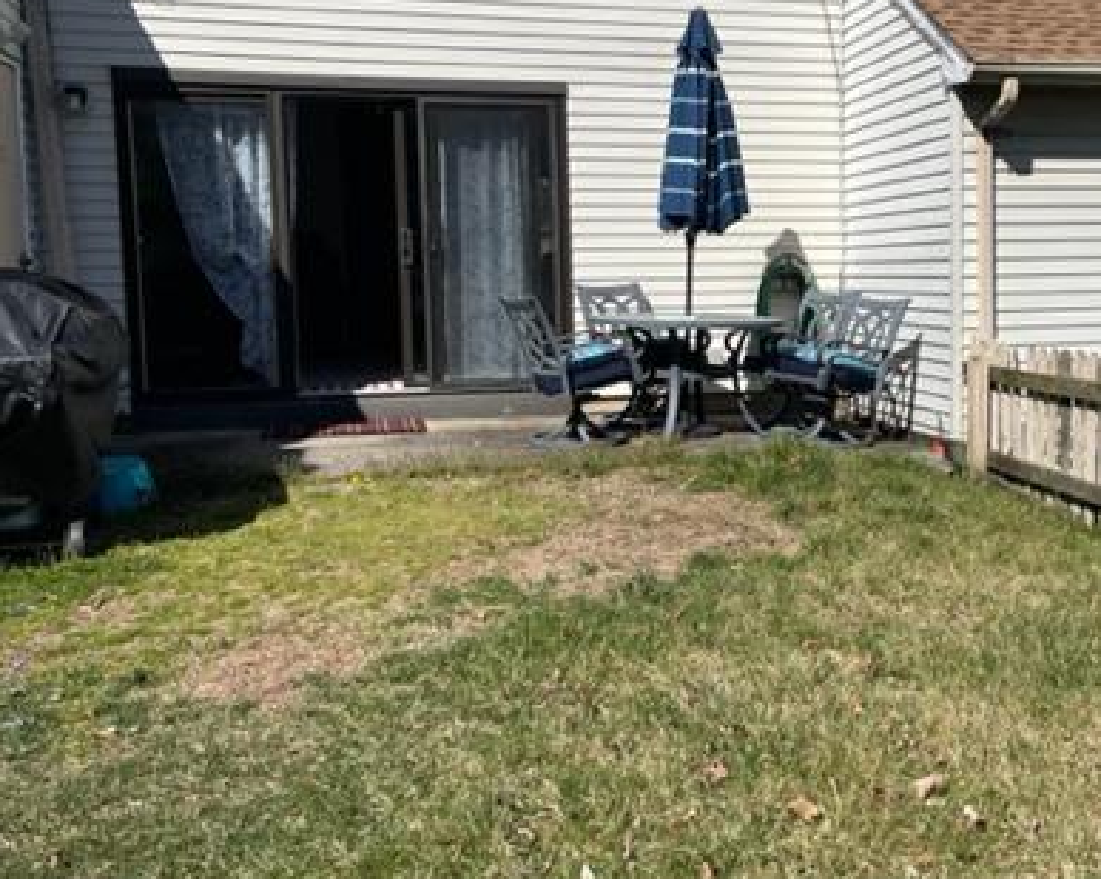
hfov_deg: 42.6
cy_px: 364
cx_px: 817
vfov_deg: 35.5
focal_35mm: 42
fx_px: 1368
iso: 32
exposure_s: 1/7407
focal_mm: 5.1
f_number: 1.6
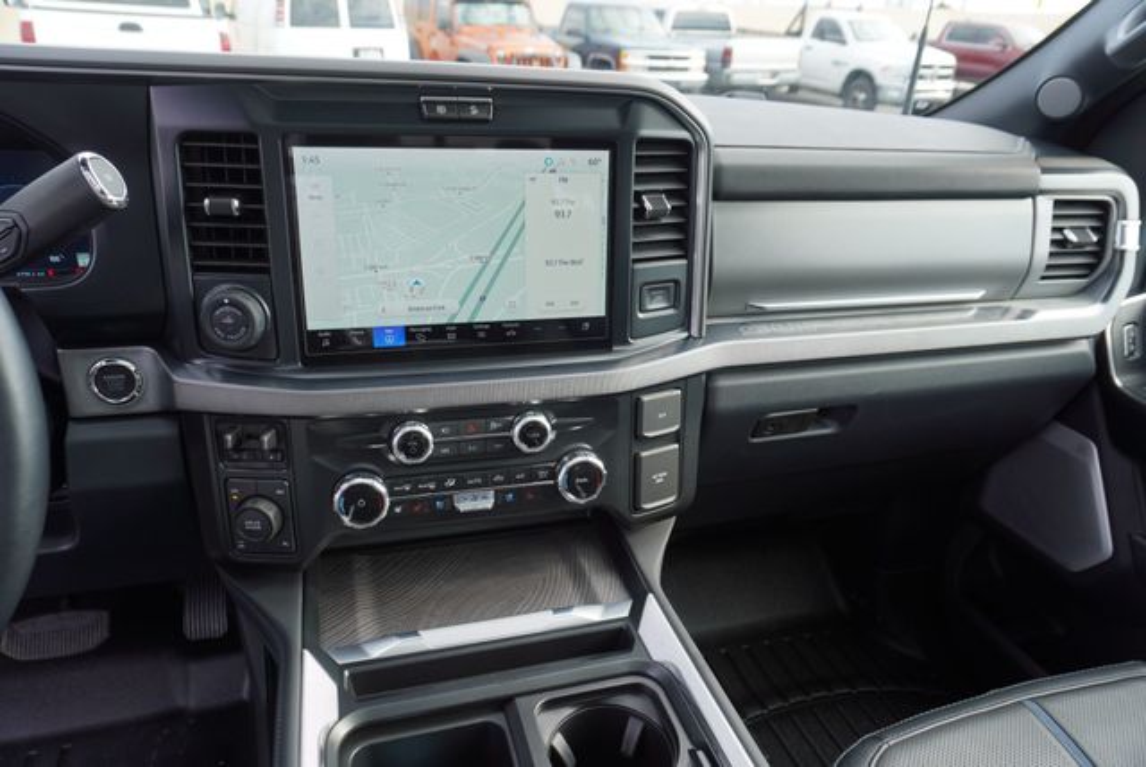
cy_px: 384
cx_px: 573
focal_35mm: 24
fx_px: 765
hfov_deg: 73.7
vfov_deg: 53.2
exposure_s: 1/80
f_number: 4.5
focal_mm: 16
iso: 100
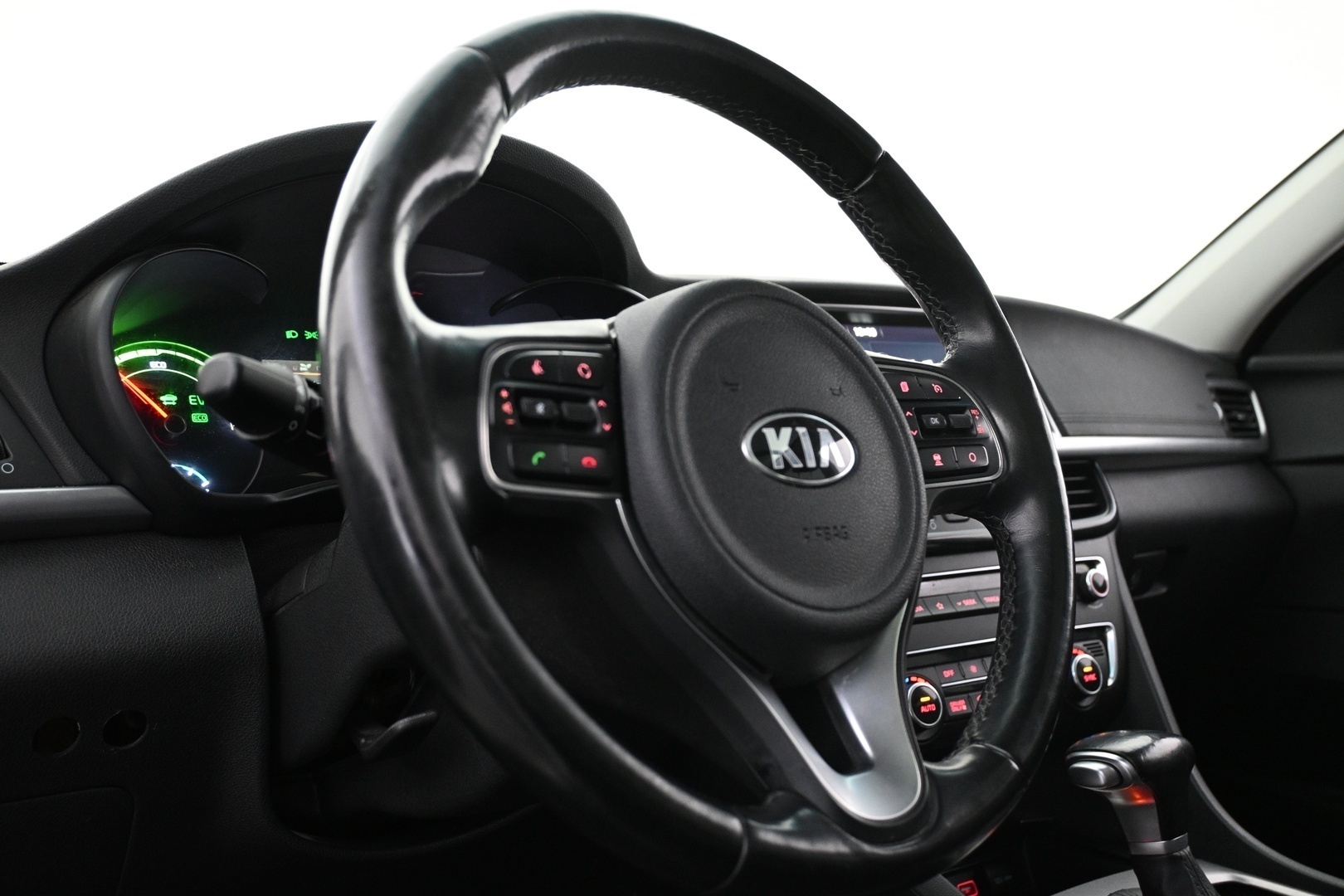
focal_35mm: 34
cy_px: 448
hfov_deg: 56.1
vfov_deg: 39.1
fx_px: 1260
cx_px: 672
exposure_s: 1/20
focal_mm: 22.5
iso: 1600
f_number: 4
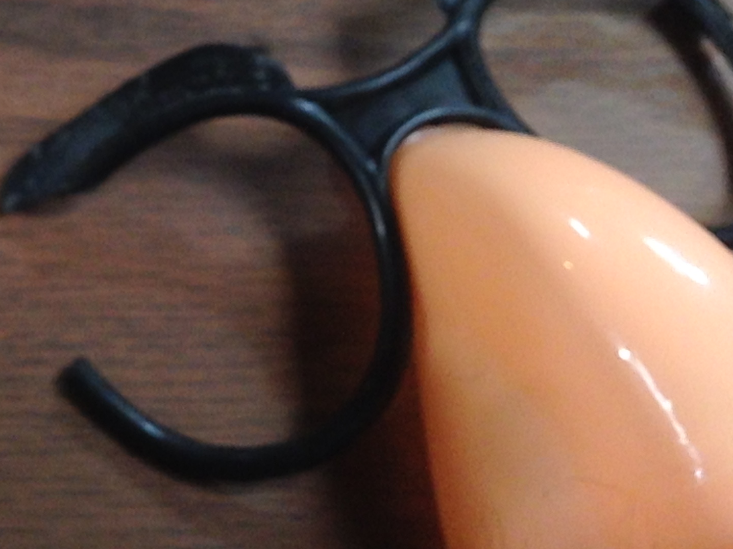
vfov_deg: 19.4
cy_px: 88
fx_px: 1588
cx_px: 28
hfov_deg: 24.9
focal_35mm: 75
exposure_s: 1/40
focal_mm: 4.12
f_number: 2.4
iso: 200
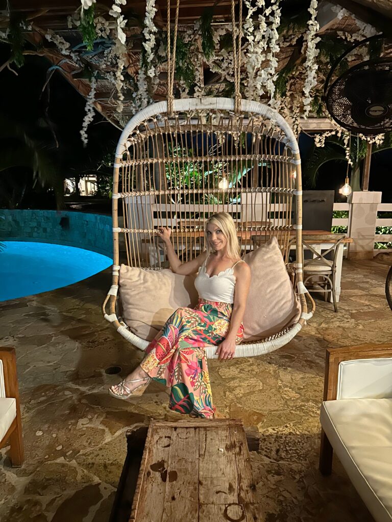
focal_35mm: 24
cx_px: 196
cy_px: 261
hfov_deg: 56.8
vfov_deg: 71.6
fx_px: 362
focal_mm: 6.86
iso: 2000
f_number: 1.78
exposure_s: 1/17
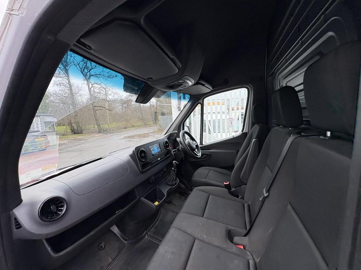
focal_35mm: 14
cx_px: 180
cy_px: 135
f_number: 2.2
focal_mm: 2.22
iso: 100
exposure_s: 1/99
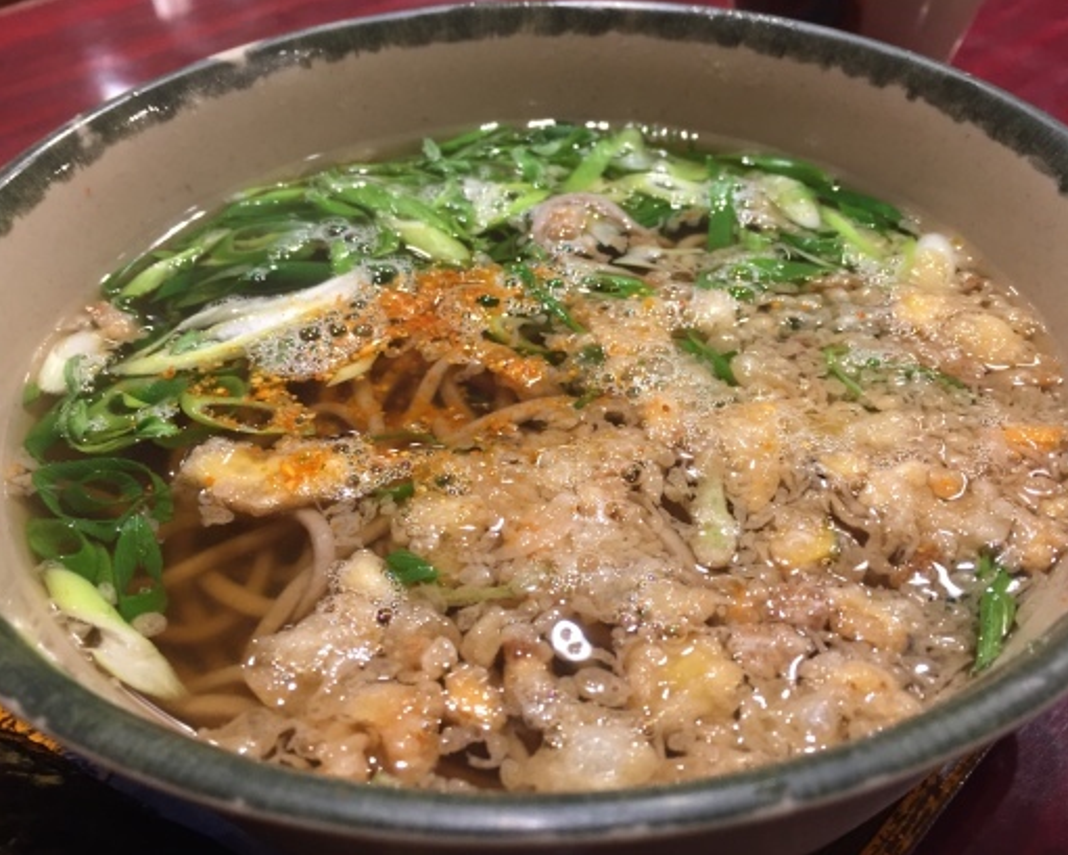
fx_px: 980
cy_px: 426
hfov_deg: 57.2
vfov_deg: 47.1
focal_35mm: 31
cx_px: 550
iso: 100
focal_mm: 4.15
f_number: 2.2
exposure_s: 1/30
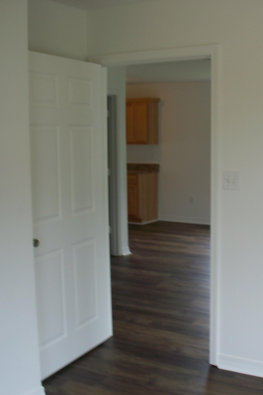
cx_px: 209
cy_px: 197
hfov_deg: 26.5
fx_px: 548
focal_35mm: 50
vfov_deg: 39.6
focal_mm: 7.54
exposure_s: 1/60
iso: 80
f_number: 2.8
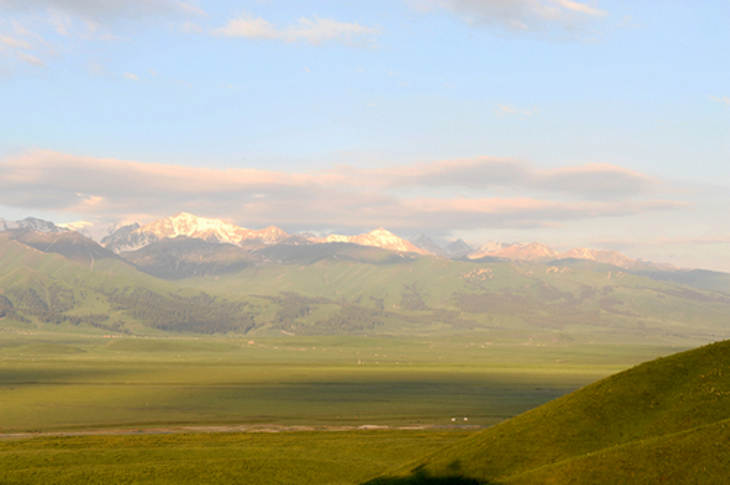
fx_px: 1337
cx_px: 365
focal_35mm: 66
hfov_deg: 30.5
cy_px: 242
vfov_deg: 20.6
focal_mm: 66
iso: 200
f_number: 20
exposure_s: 1/30
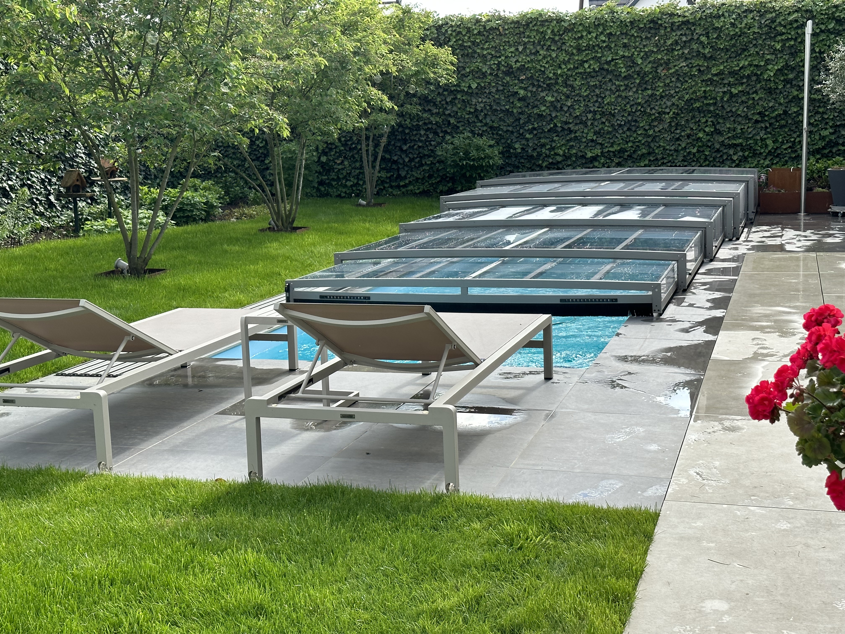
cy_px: 317
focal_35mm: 48
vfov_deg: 30.3
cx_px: 422
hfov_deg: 39.7
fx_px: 1172
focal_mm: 6.86
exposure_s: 1/1721
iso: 64
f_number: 1.78
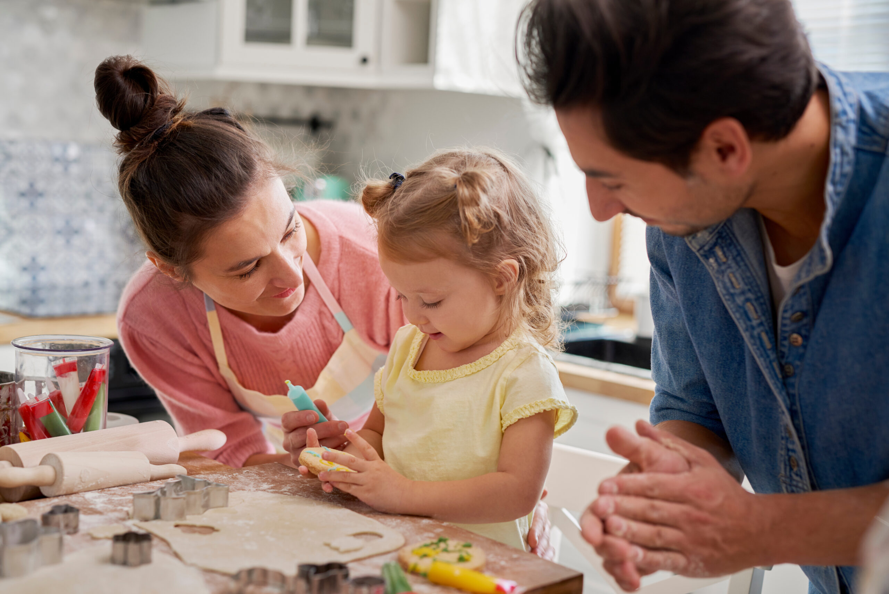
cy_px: 297
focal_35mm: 50
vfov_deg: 27.0
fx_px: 1235
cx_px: 444
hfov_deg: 39.6
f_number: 2.8
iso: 200
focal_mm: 50
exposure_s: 1/100
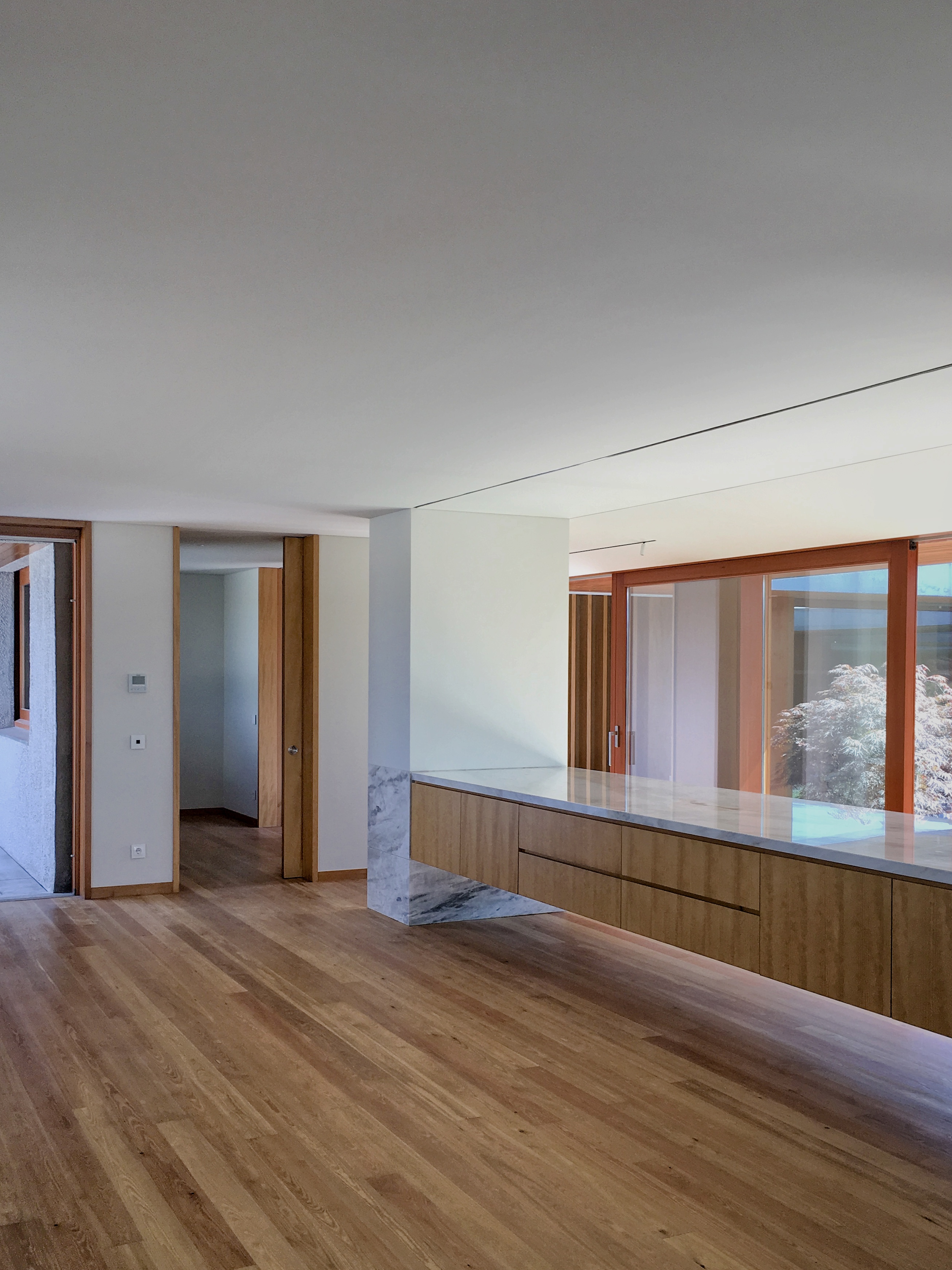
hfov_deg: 42.9
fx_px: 1210
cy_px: 690
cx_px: 435
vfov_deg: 55.3
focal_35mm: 33
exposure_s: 1/100
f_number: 2.2
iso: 25
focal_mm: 4.15
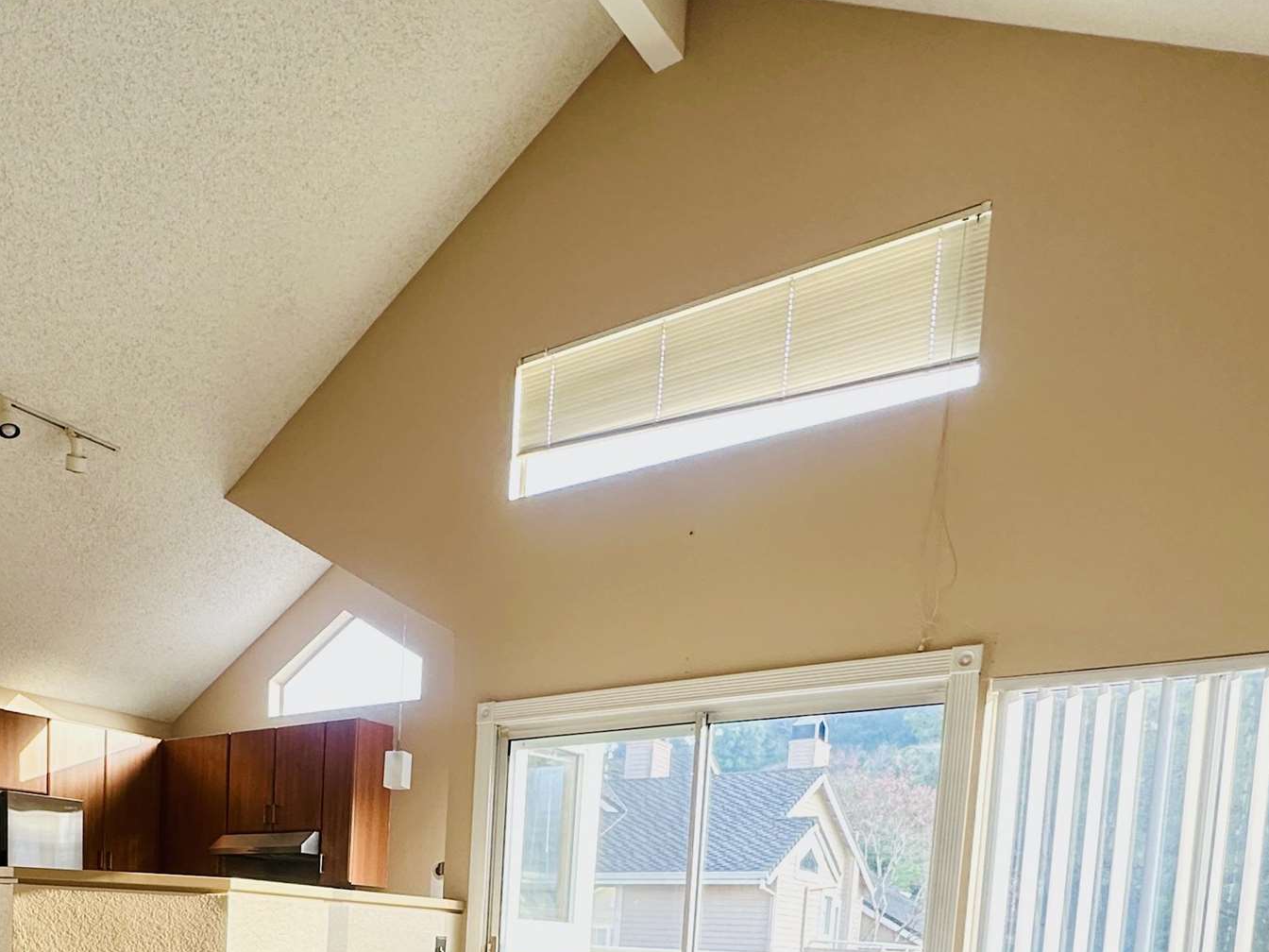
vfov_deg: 37.0
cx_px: 362
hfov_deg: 54.9
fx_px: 1173
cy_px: 1052
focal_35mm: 32
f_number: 2.2
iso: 160
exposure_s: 1/99
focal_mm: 2.22
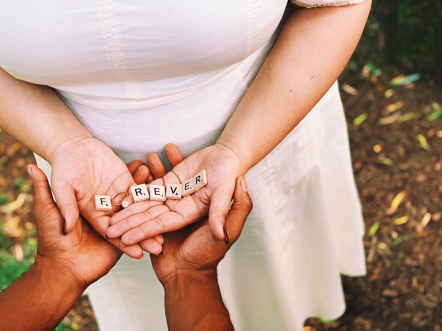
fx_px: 664
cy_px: 166
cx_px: 221
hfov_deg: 36.8
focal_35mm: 52
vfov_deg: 28.0
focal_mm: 6
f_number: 2.4
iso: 125
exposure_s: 1/75
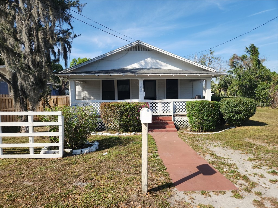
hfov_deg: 73.9
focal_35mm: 23
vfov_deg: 58.9
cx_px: 139
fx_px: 185
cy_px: 104
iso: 20
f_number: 1.8
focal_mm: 5.4
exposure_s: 1/1238
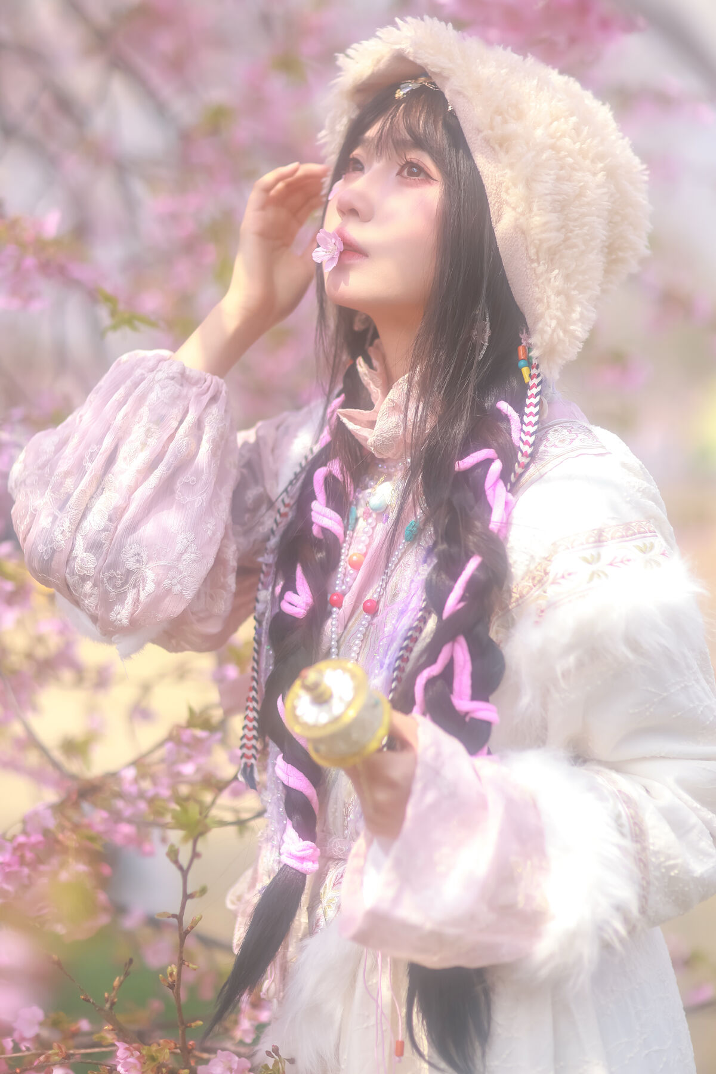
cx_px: 358
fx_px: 2506
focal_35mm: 84
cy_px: 537
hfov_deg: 16.3
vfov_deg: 24.2
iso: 100
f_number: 1.8
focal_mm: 85
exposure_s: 1/2000
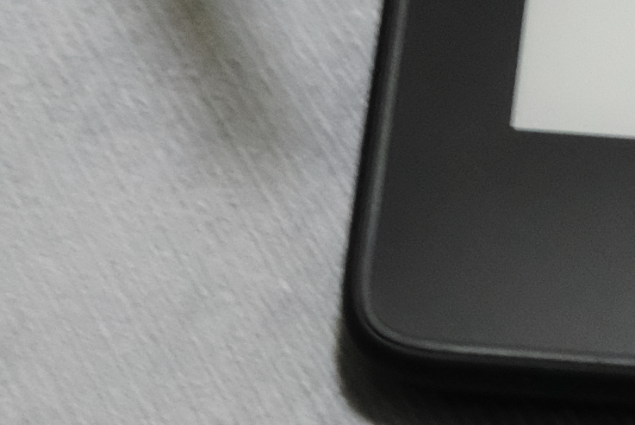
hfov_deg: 8.9
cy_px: -362
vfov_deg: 5.9
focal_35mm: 230
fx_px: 4061
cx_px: 662
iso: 3200
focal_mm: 26.5
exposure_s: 1/13
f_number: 4
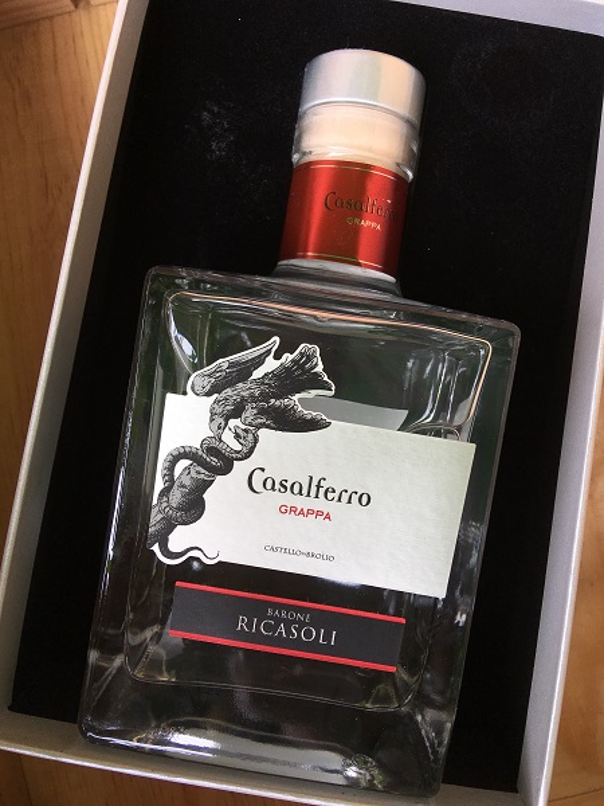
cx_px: 302
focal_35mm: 29
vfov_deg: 61.7
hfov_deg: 48.2
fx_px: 675
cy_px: 403
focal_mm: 4.15
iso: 25
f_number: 2.2
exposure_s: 1/257
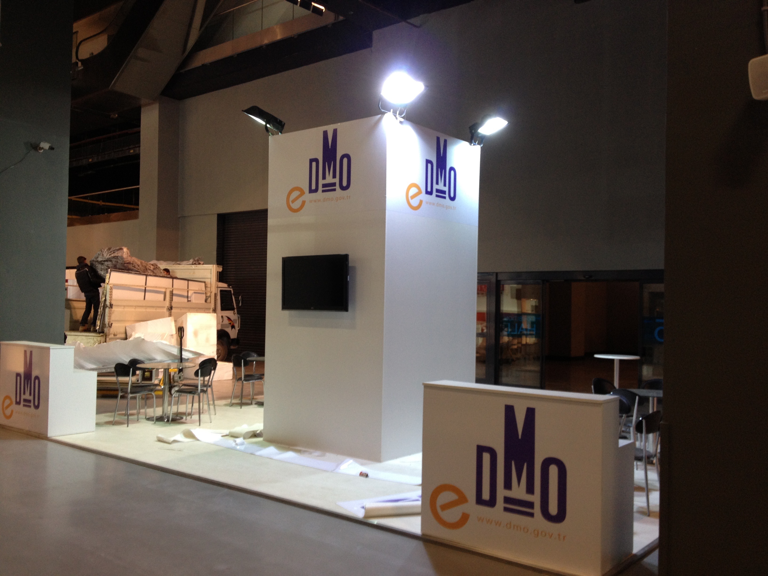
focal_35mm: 35
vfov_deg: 40.7
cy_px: 288
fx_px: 777
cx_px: 384
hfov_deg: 52.6
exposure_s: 1/20
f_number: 2.4
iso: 80
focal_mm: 4.28
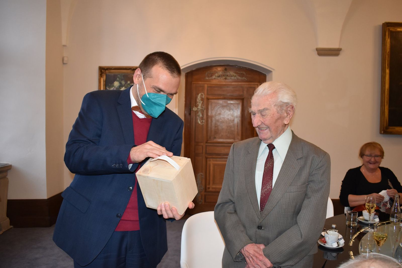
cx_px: 201
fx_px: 335
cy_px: 134
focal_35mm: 30
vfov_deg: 43.6
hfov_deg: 61.9
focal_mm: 20
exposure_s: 1/60
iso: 800
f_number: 4
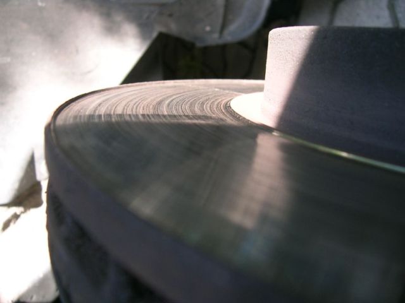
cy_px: 152
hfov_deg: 52.6
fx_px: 409
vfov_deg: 40.7
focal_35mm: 35
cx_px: 202
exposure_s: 1/49.8
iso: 50
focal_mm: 5.4
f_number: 2.8
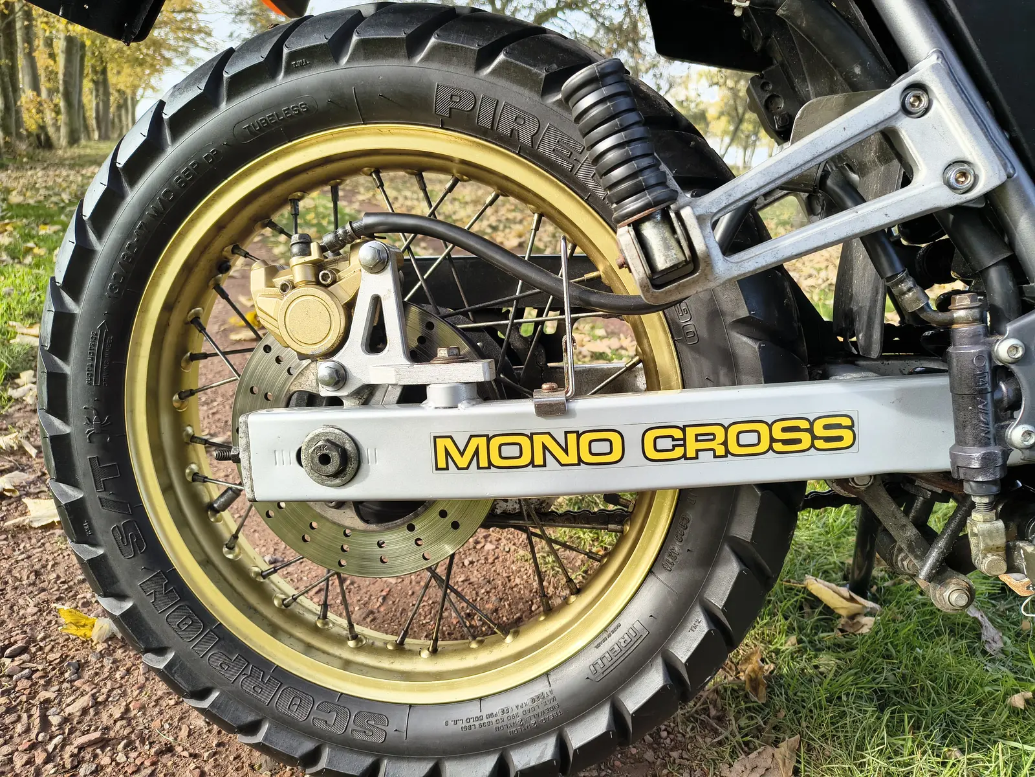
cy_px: 388
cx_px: 518
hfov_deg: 71.6
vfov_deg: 56.8
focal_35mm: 24
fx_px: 718
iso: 101
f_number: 1.8
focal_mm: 5.56
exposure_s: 1/501
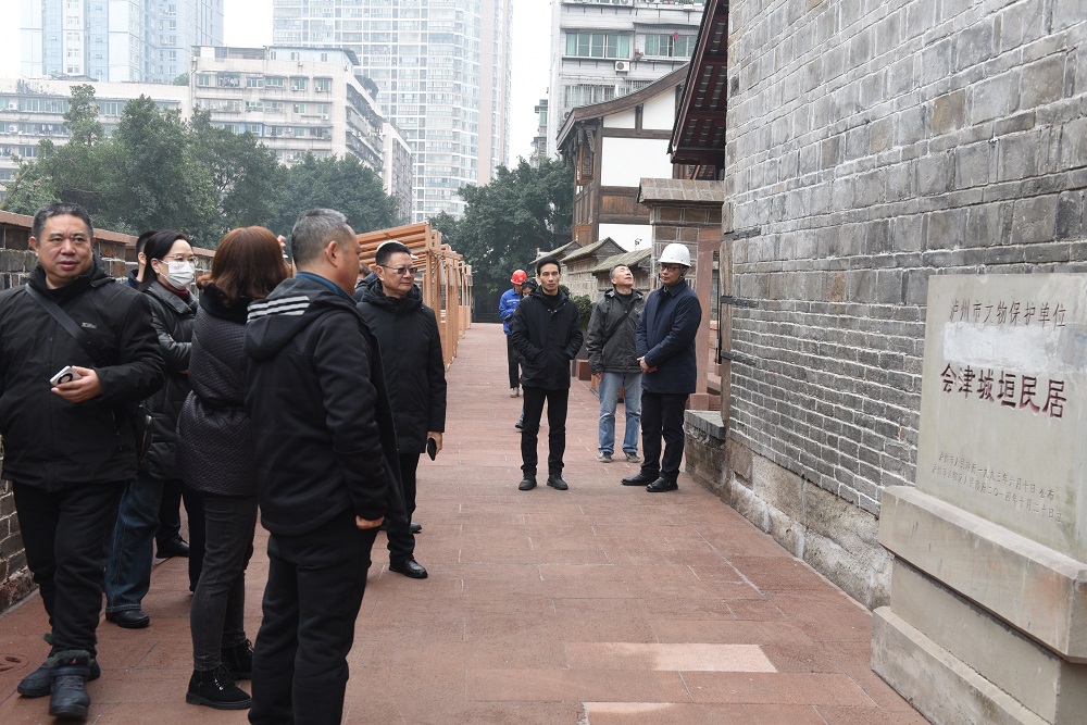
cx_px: 544
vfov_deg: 35.1
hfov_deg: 50.7
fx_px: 1147
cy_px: 362
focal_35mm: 38
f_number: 8
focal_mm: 38
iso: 400
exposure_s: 1/100
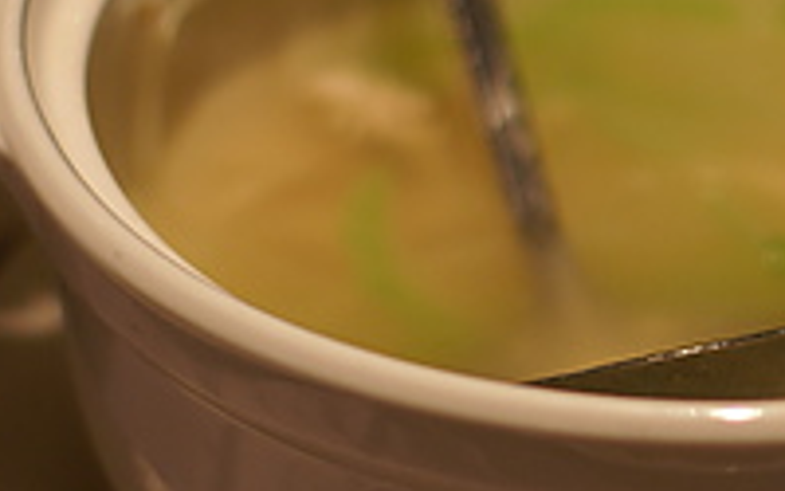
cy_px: 277
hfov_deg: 9.1
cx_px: 742
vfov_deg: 5.7
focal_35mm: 229
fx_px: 4899
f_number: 1.7
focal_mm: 50
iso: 160
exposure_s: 1/80
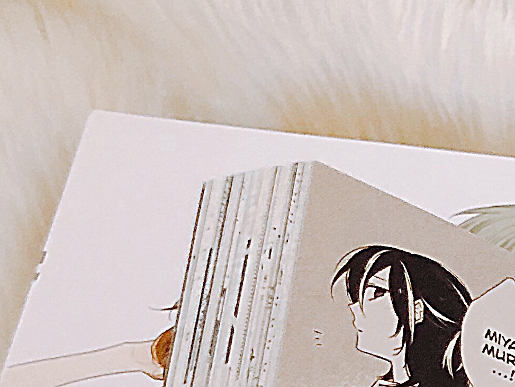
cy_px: 562
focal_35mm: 116
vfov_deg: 12.2
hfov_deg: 14.2
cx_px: 1040
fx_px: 1726
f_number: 1.8
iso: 40
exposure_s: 1/15
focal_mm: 3.99
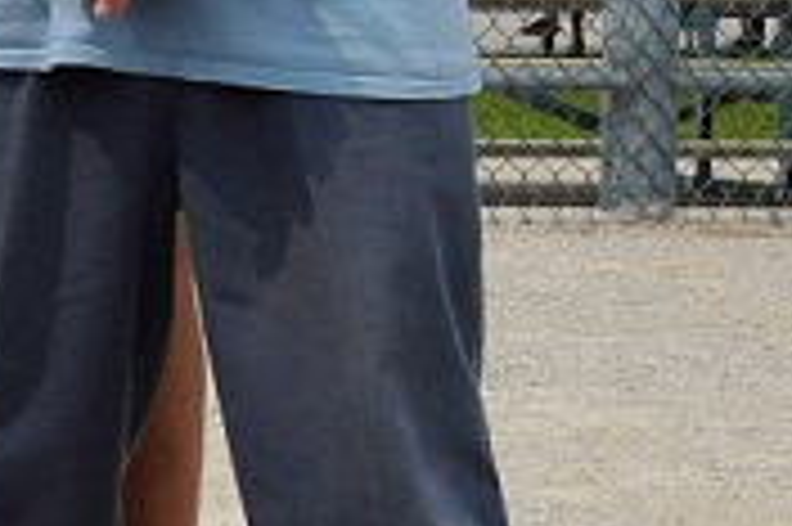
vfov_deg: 7.5
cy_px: 164
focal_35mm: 183
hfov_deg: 9.5
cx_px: -1323
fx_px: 4022
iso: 400
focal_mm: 22
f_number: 7.1
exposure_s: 1/2000
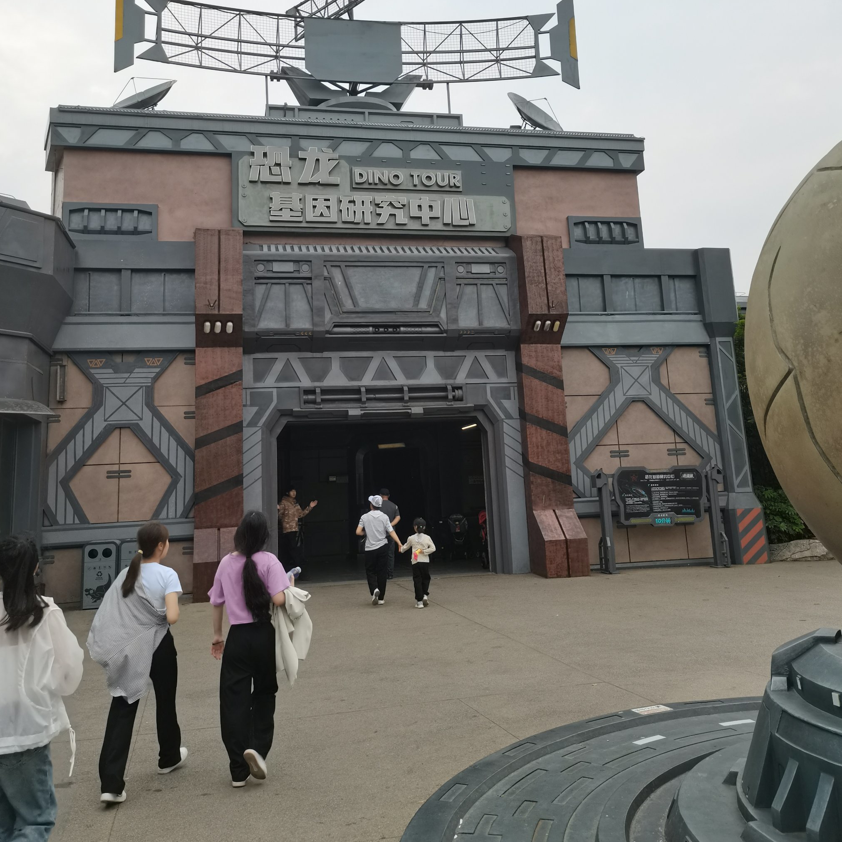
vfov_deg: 52.0
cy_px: 318
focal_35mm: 31
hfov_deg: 52.5
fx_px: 853
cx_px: 420
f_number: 1.8
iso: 50
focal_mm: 5.58
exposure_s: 1/909
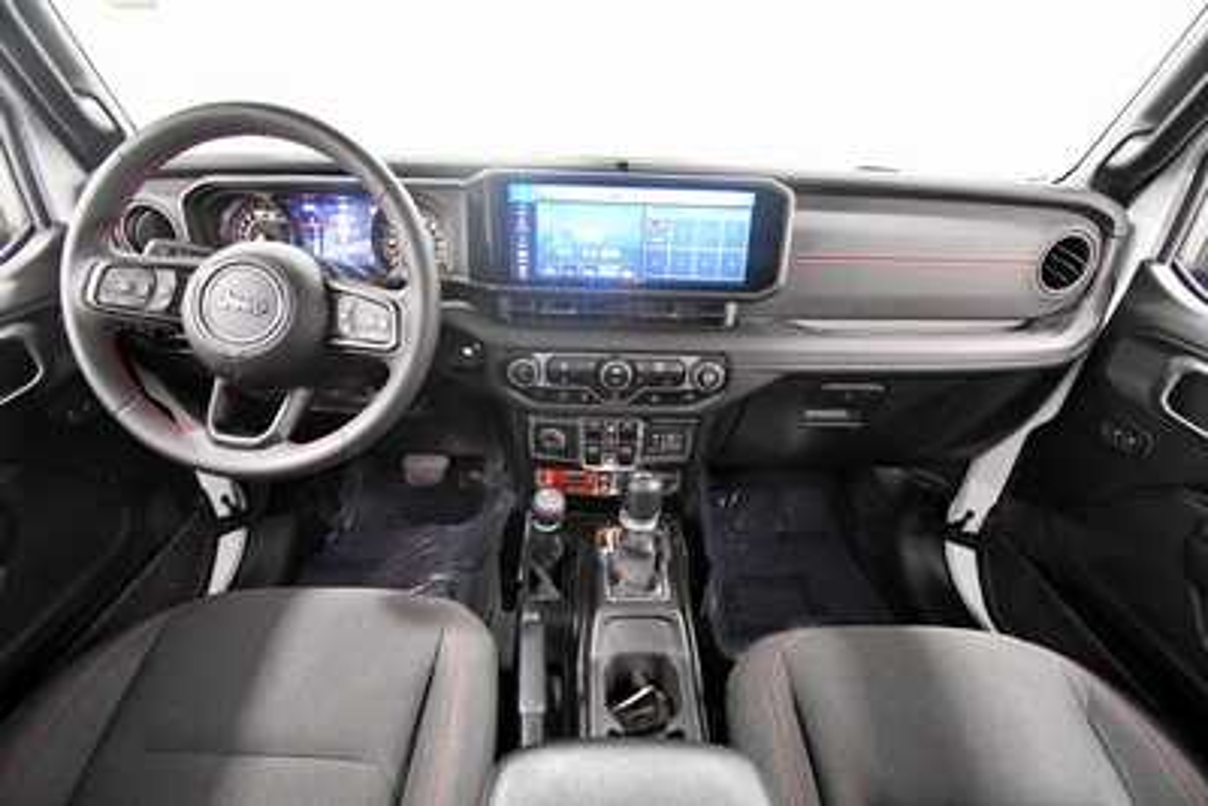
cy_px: 403
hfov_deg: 100.4
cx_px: 604
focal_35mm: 15
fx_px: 503
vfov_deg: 77.4
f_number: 4.5
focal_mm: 10
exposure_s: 1/60
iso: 5000
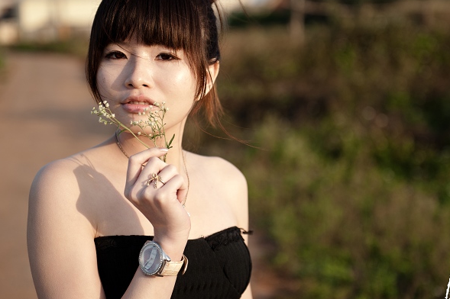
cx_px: 237
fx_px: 1187
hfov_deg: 21.5
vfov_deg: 14.4
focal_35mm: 95
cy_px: 111
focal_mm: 70
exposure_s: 1/640
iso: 100
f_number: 2.8
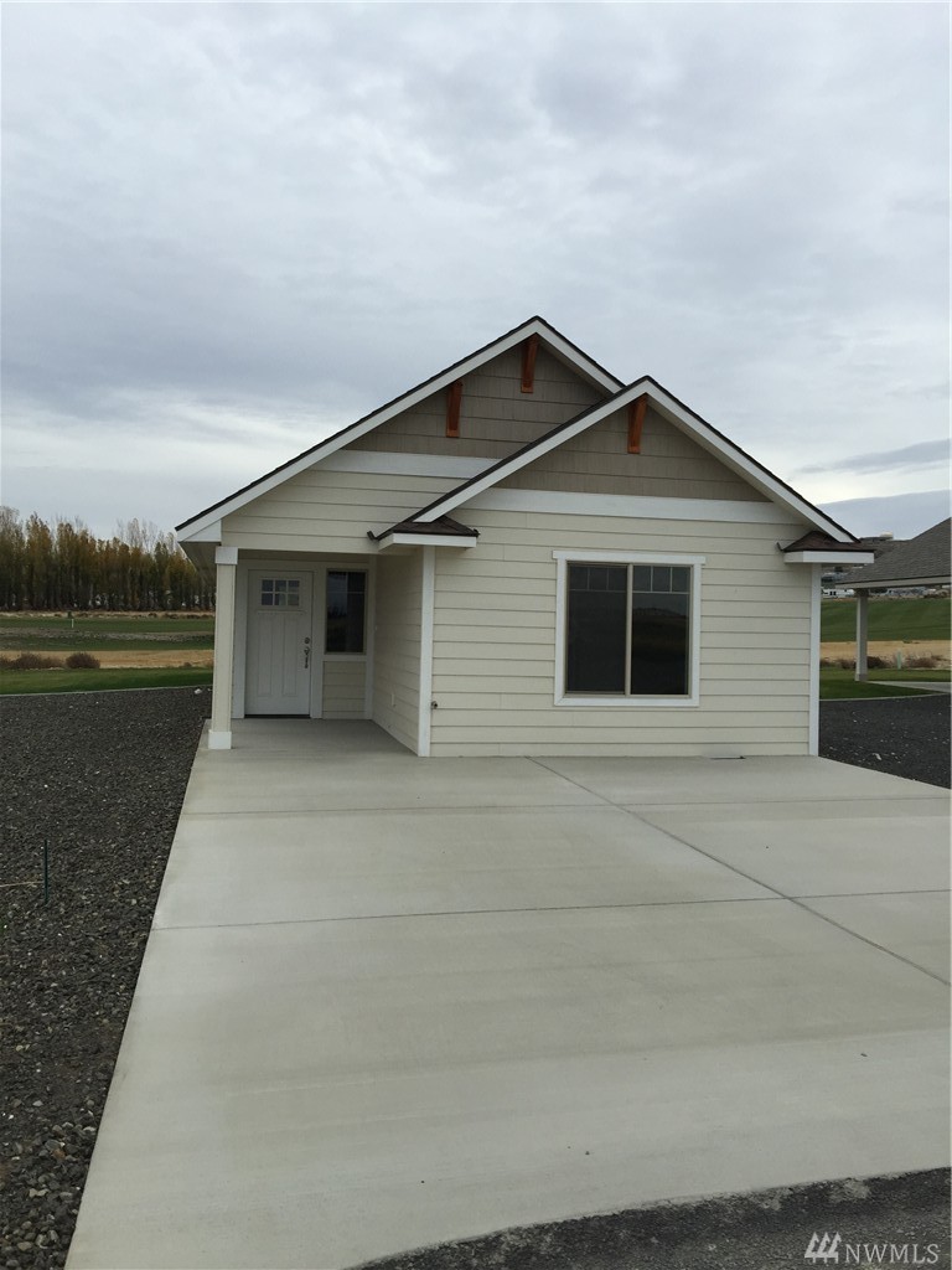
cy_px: 635
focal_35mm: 29
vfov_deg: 61.7
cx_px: 476
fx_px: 1063
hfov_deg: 48.2
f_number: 2.2
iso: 32
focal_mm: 4.15
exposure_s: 1/1041
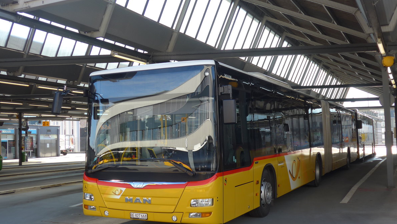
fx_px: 453
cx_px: 200
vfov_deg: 27.7
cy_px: 112
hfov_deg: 47.4
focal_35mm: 43
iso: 80
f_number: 2.8
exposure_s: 1/320
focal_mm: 8
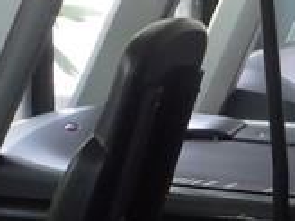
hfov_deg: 8.0
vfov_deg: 6.1
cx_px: 381
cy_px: 57
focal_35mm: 243
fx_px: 2071
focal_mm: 6.9
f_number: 5.1
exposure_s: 1/40
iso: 320
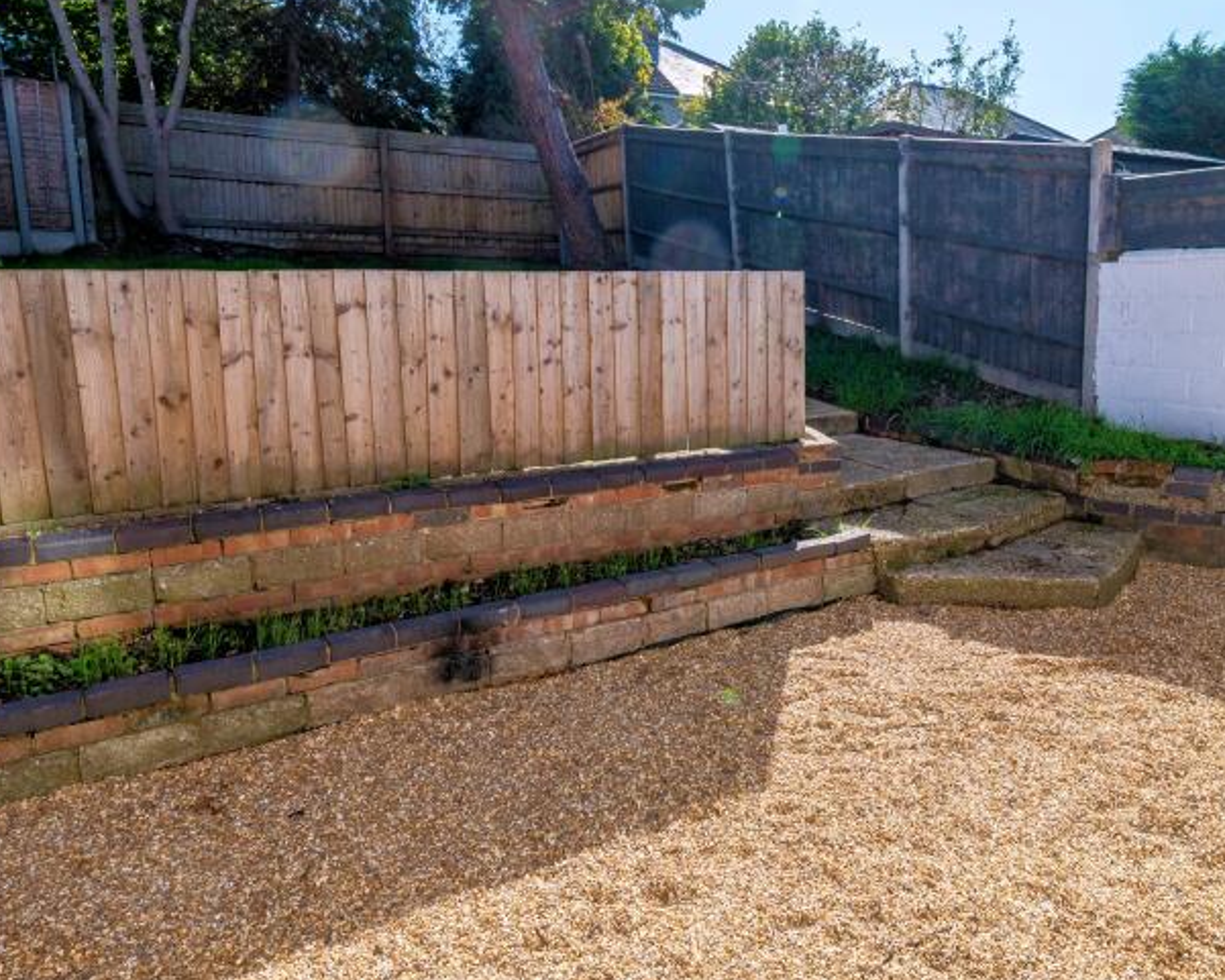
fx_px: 870
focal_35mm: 24
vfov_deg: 58.7
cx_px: 756
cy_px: 443
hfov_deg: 69.3
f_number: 7.1
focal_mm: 10
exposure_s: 1/640
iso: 160
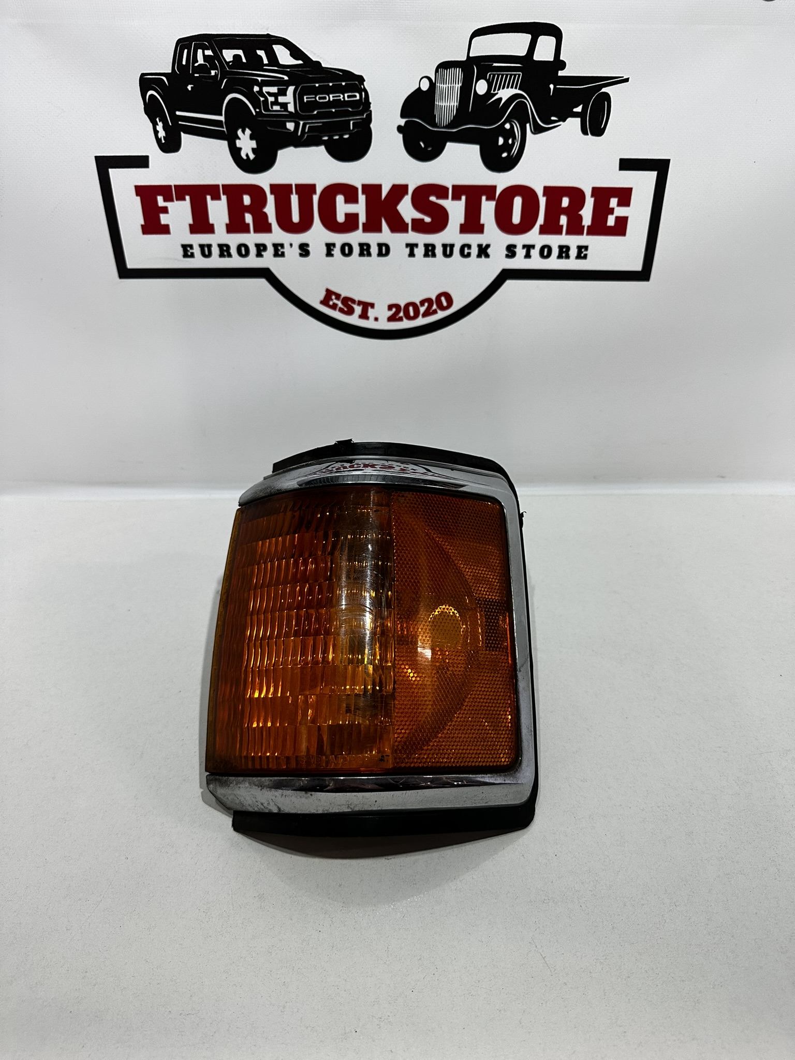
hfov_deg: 56.8
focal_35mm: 24
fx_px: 735
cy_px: 530
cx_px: 398
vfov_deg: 71.6
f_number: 1.78
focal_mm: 6.86
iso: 160
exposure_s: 1/121
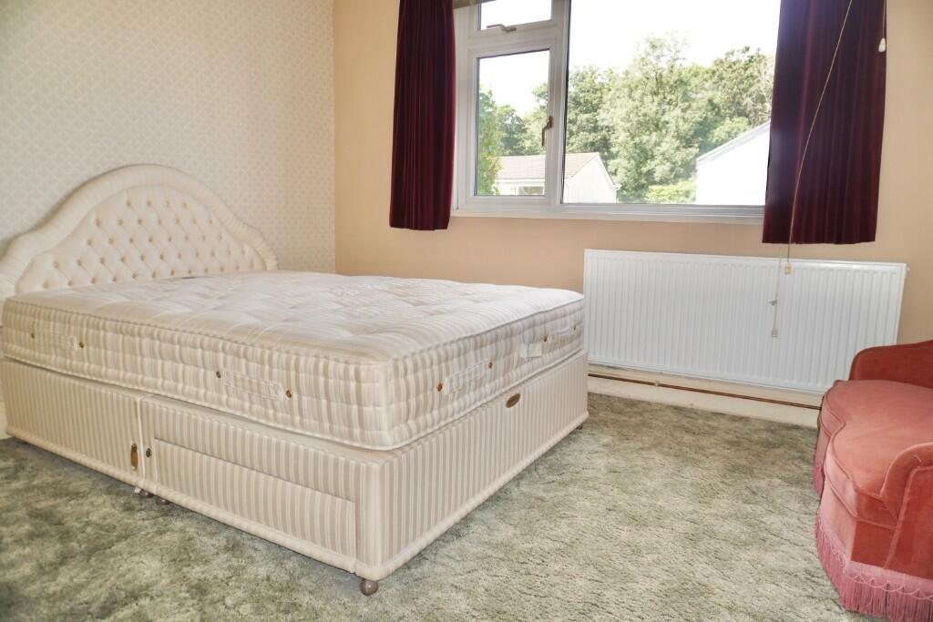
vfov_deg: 53.1
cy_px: 311
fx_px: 622
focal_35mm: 24
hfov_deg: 73.7
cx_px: 466
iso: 160
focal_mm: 16
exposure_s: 1/125
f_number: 3.5
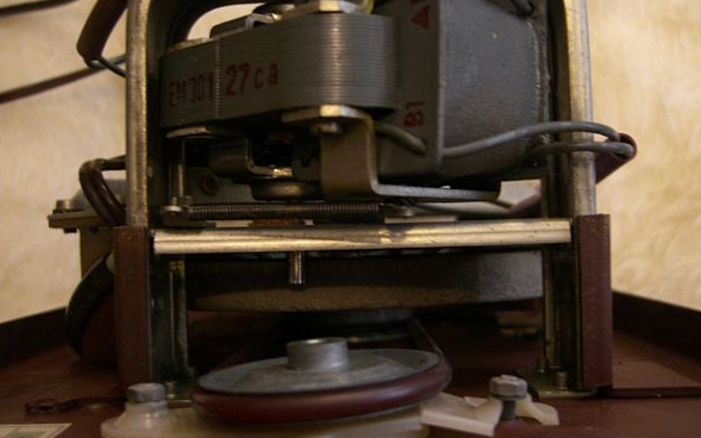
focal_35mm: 41
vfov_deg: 31.2
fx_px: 783
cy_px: 243
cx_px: 355
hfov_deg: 48.2
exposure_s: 1/8
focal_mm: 7.9
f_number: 2.8
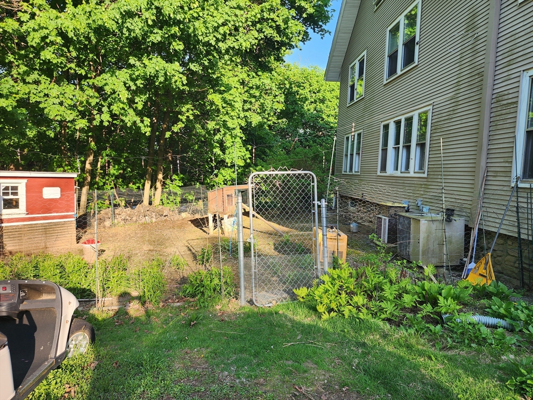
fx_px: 354
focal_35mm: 23
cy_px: 200
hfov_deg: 73.9
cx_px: 266
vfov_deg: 58.9
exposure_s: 1/180
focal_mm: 6.4
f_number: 1.8
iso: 16
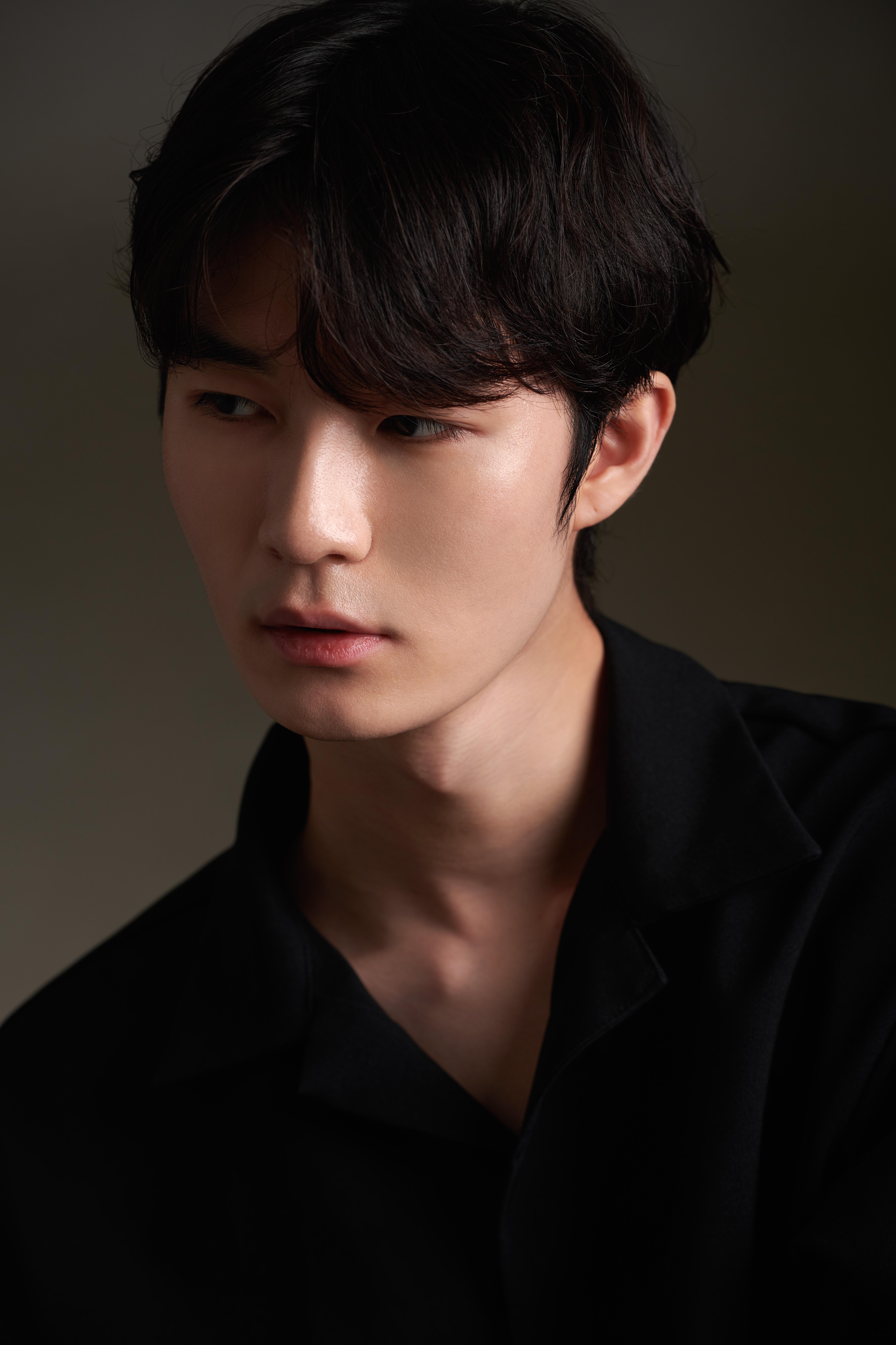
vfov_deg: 13.2
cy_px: 672
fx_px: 5786
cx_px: 448
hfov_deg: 8.9
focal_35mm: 155
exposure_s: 1/125
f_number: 5.6
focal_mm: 155
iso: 100
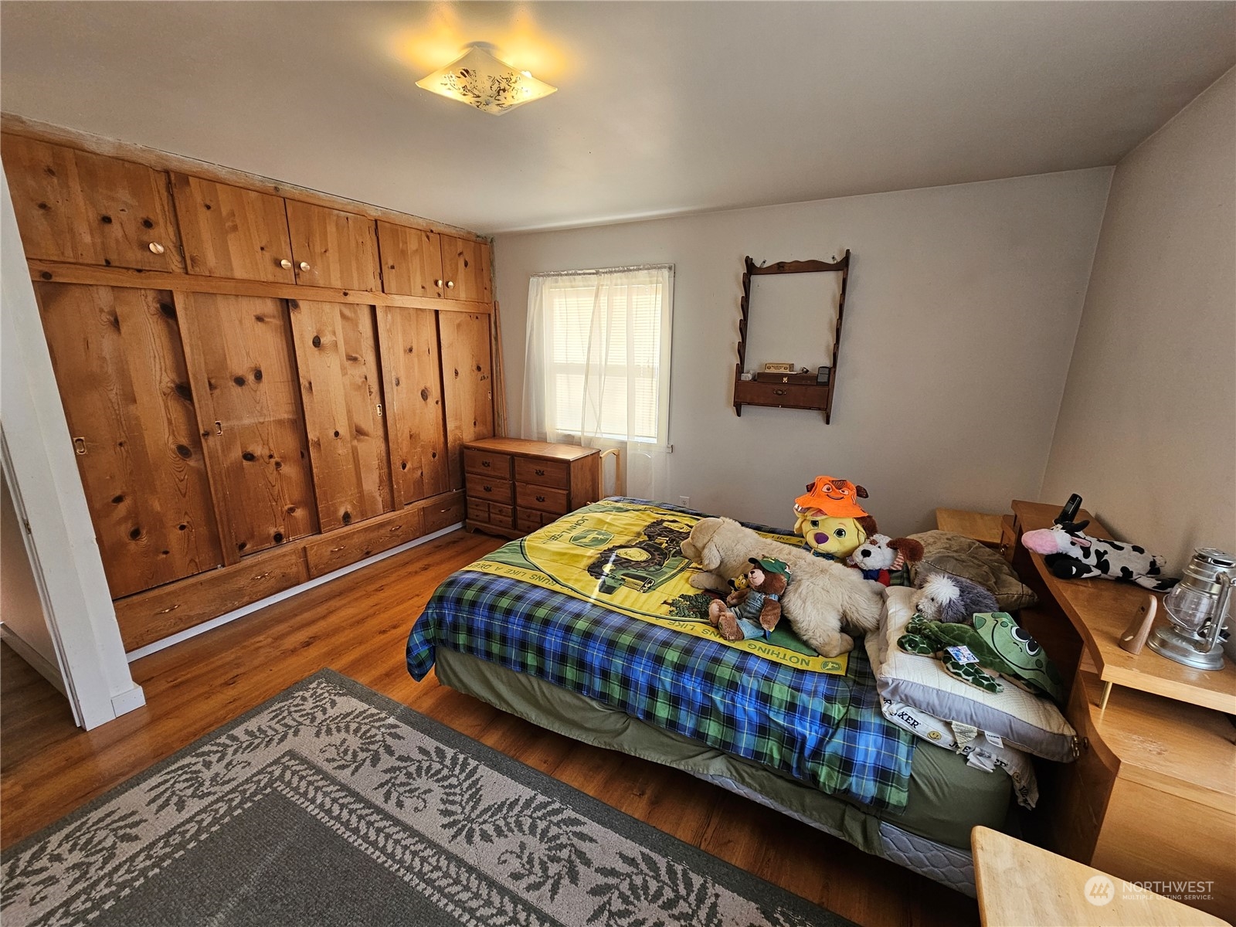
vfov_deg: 89.9
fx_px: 464
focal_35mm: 13
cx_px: 618
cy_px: 464
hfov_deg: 106.2
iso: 160
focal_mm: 2.2
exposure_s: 1/77
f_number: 2.2
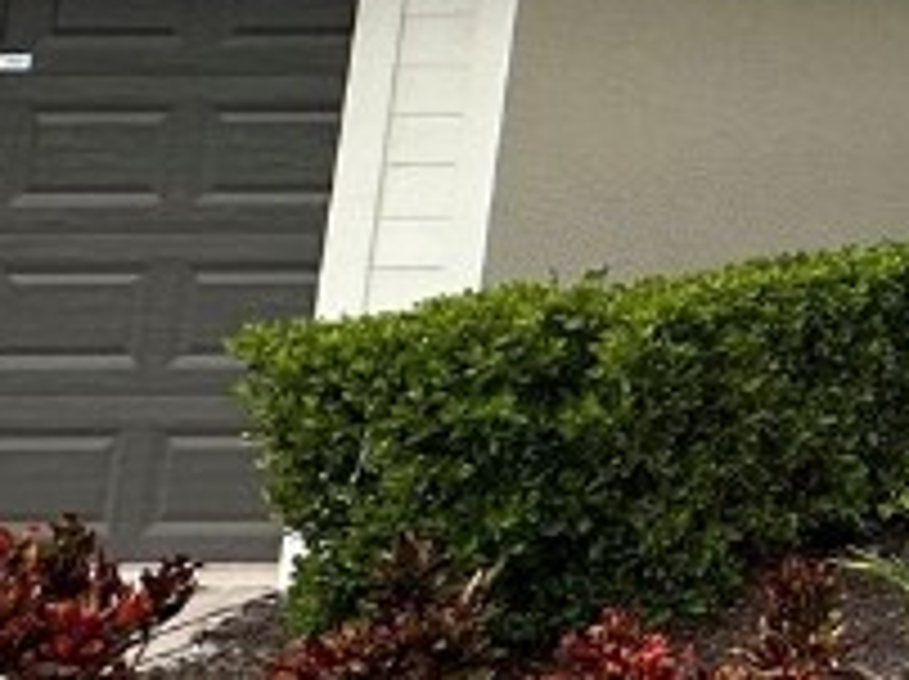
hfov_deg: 17.9
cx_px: 1858
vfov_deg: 19.1
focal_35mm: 71
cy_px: -212
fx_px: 1862
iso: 50
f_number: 2.2
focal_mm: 2.22
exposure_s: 1/2398
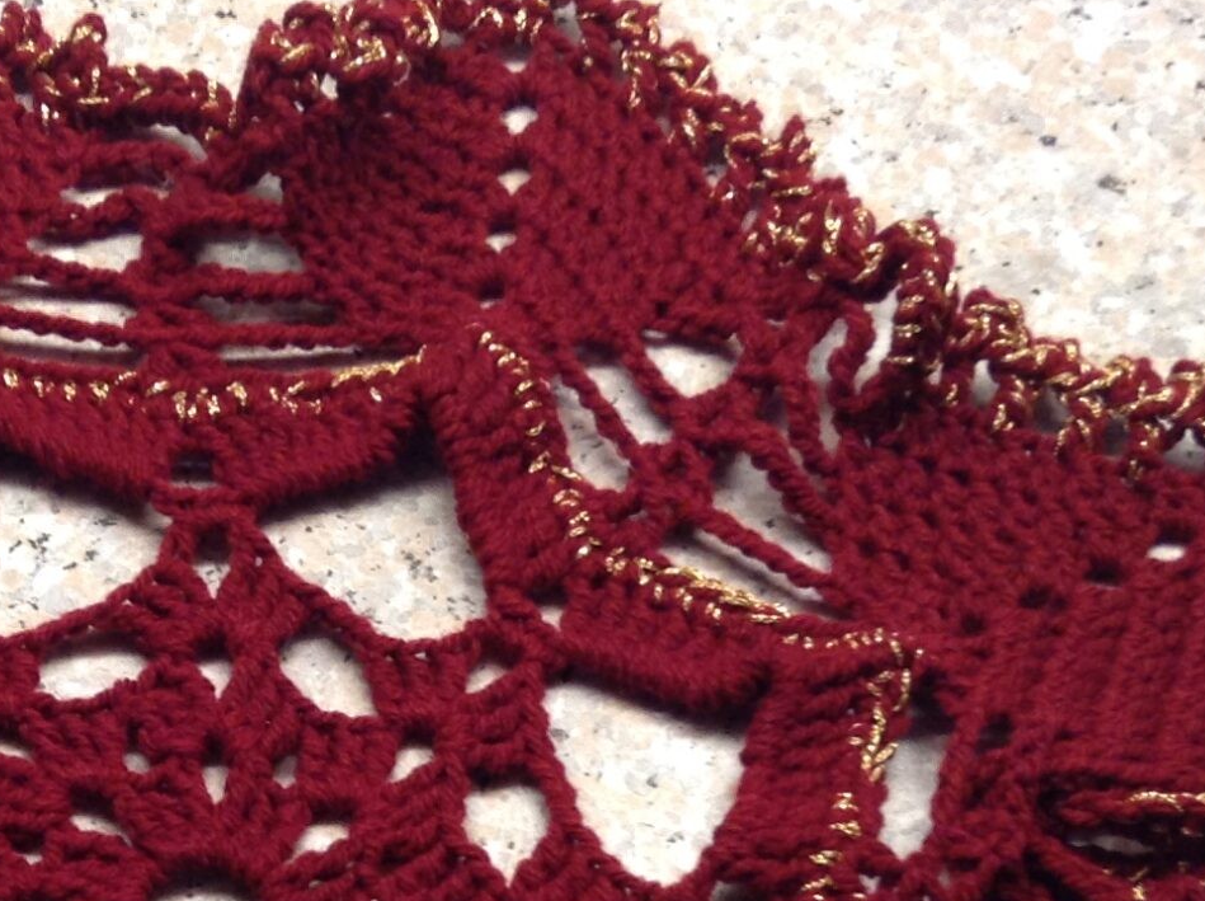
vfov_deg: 15.8
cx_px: 229
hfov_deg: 21.7
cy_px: 1130
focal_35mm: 89
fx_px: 3094
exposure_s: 1/24
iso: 50
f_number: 2.4
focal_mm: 3.3
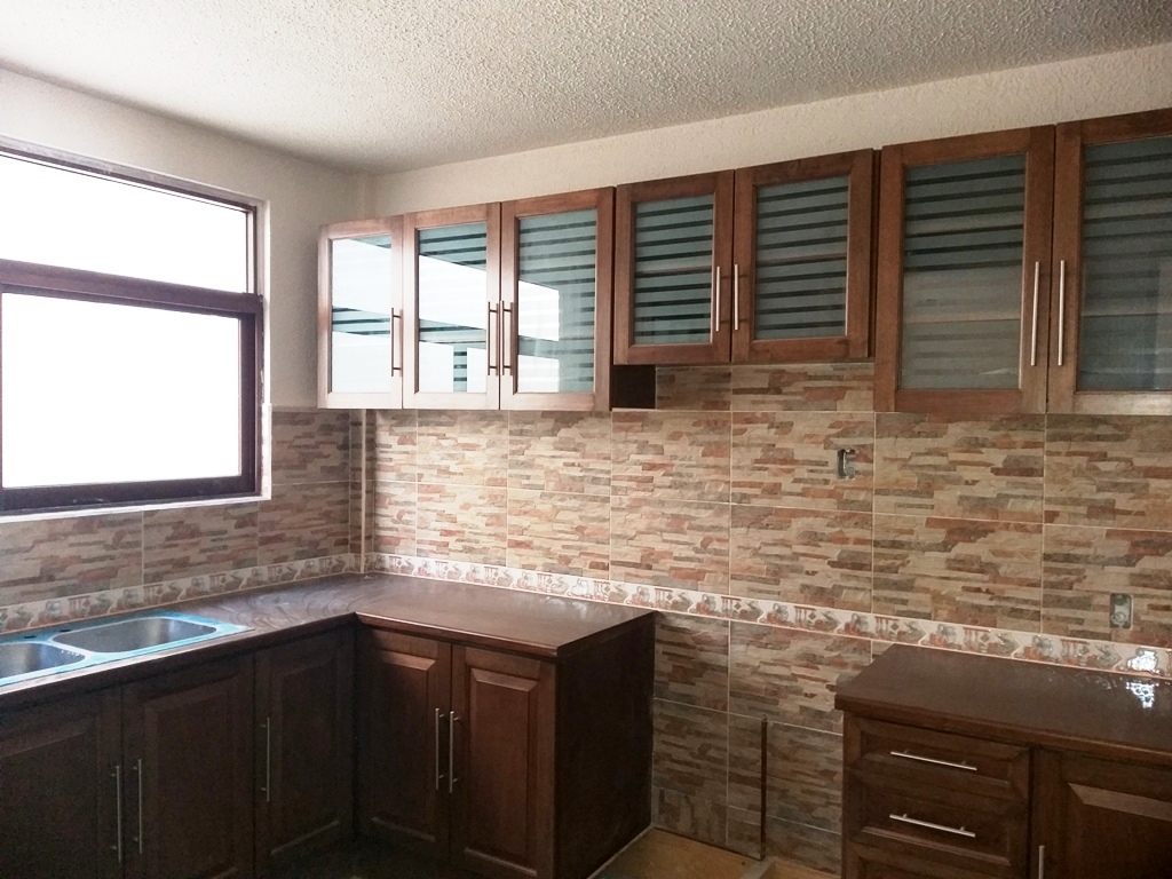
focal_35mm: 26
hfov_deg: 67.3
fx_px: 880
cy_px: 440
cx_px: 586
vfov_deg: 53.1
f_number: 1.7
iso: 160
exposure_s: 1/40
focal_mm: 3.93
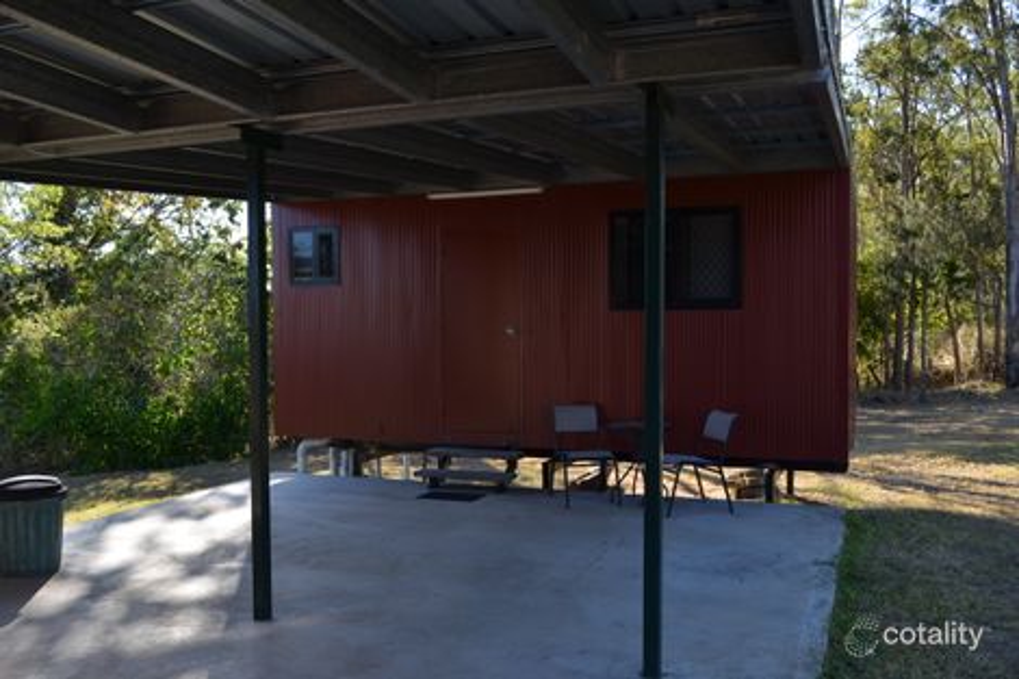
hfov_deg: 57.2
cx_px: 510
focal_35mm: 33
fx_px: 934
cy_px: 340
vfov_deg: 39.9
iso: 200
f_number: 7.1
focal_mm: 22
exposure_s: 1/200
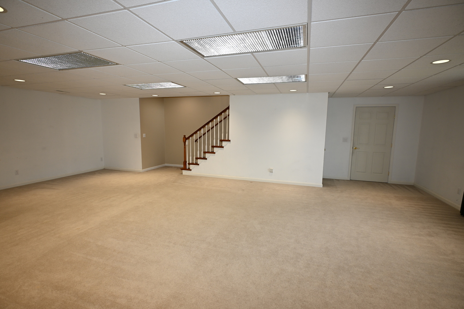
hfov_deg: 90.0
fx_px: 232
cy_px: 154
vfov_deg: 67.4
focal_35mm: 18
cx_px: 232
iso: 200
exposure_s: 1/80
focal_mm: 12
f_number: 4.5
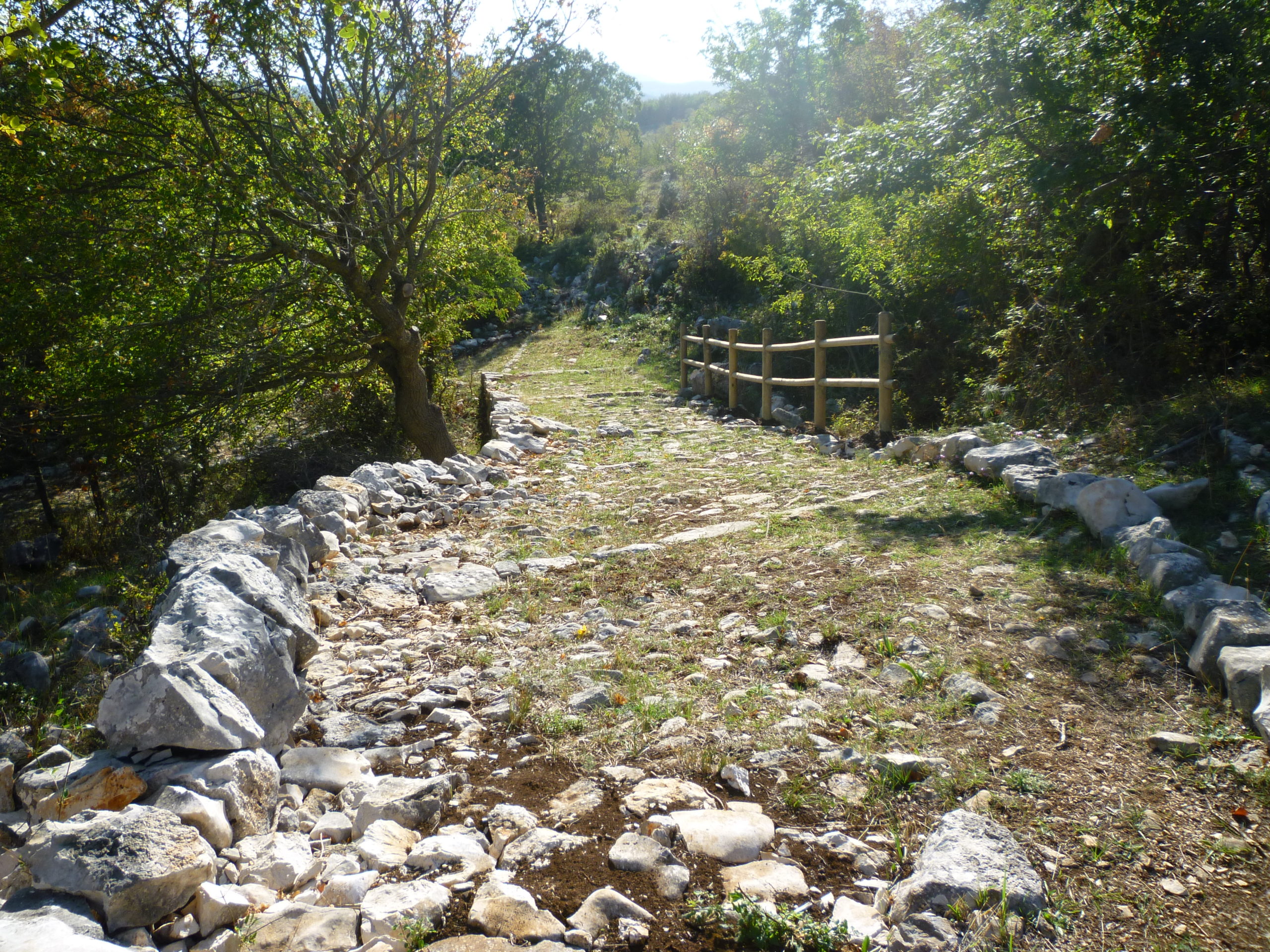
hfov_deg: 61.7
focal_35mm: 29
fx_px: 1064
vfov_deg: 48.2
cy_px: 476
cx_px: 635
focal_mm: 5.2
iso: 80
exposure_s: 1/400
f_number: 3.3
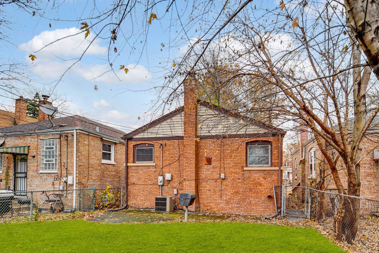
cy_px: 166
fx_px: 211
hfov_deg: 83.4
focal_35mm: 20
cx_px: 219
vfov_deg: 60.7
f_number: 3.5
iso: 200
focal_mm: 10
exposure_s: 1/400
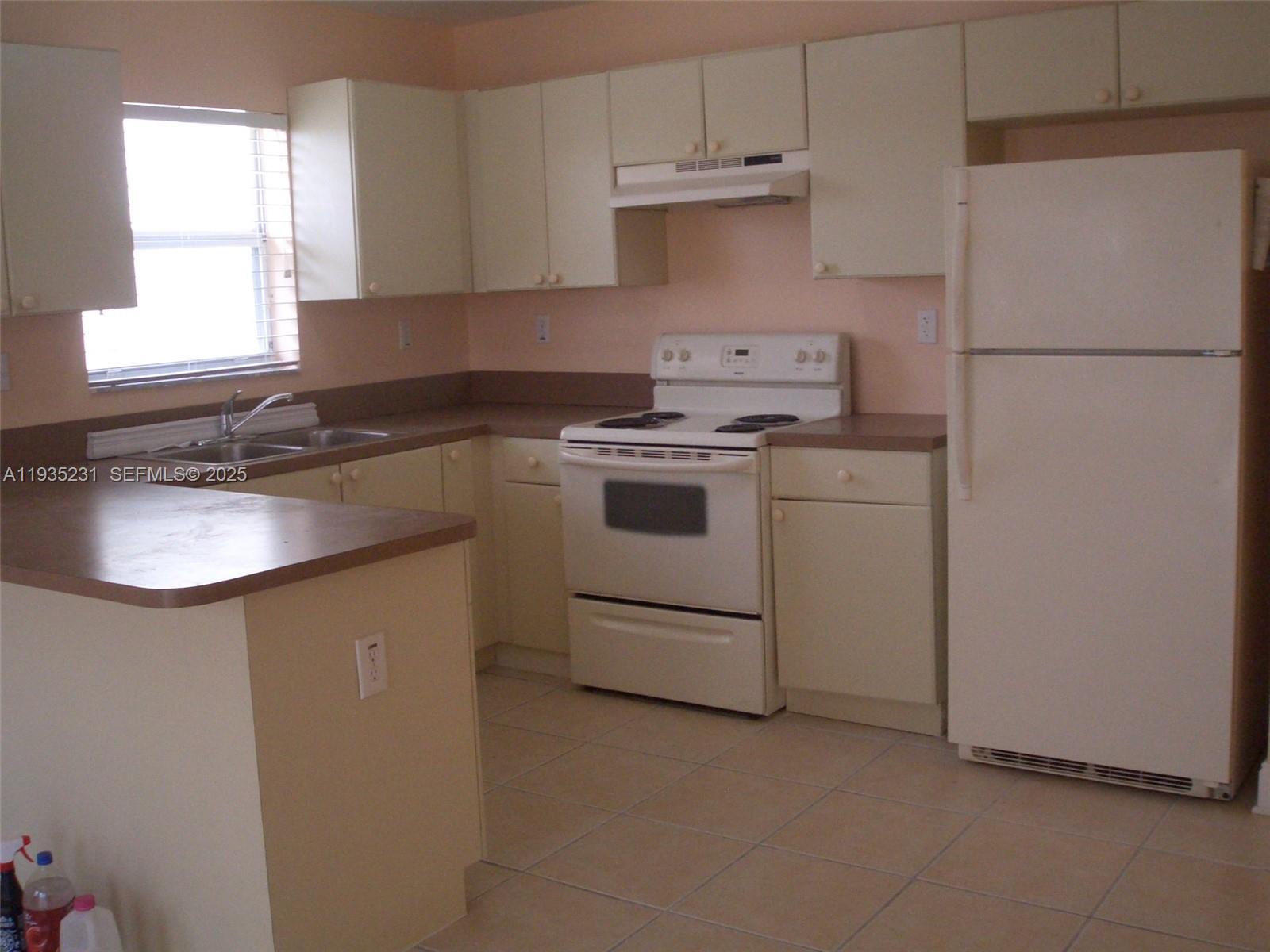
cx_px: 635
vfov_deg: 39.7
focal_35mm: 36
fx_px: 1321
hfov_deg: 51.4
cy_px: 476
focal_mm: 4.8
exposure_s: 1/60
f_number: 4
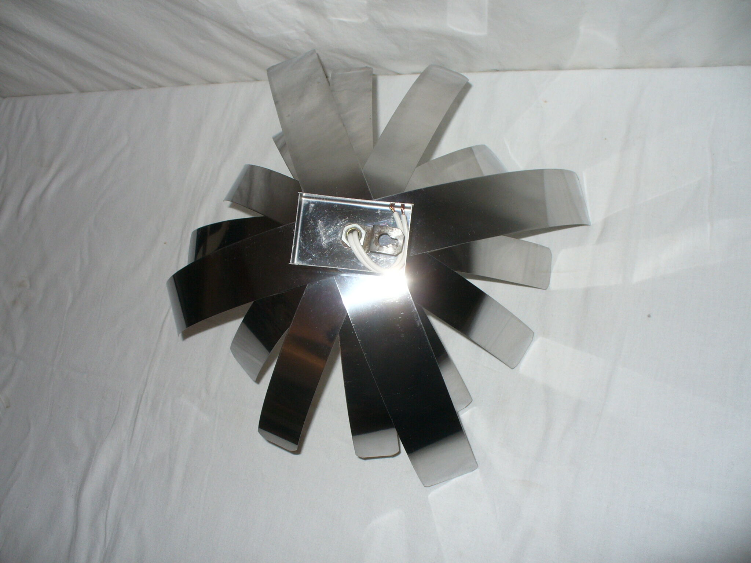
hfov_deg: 50.1
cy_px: 282
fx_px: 803
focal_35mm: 37
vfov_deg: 38.7
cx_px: 376
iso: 100
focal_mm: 6.1
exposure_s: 1/30
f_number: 2.8
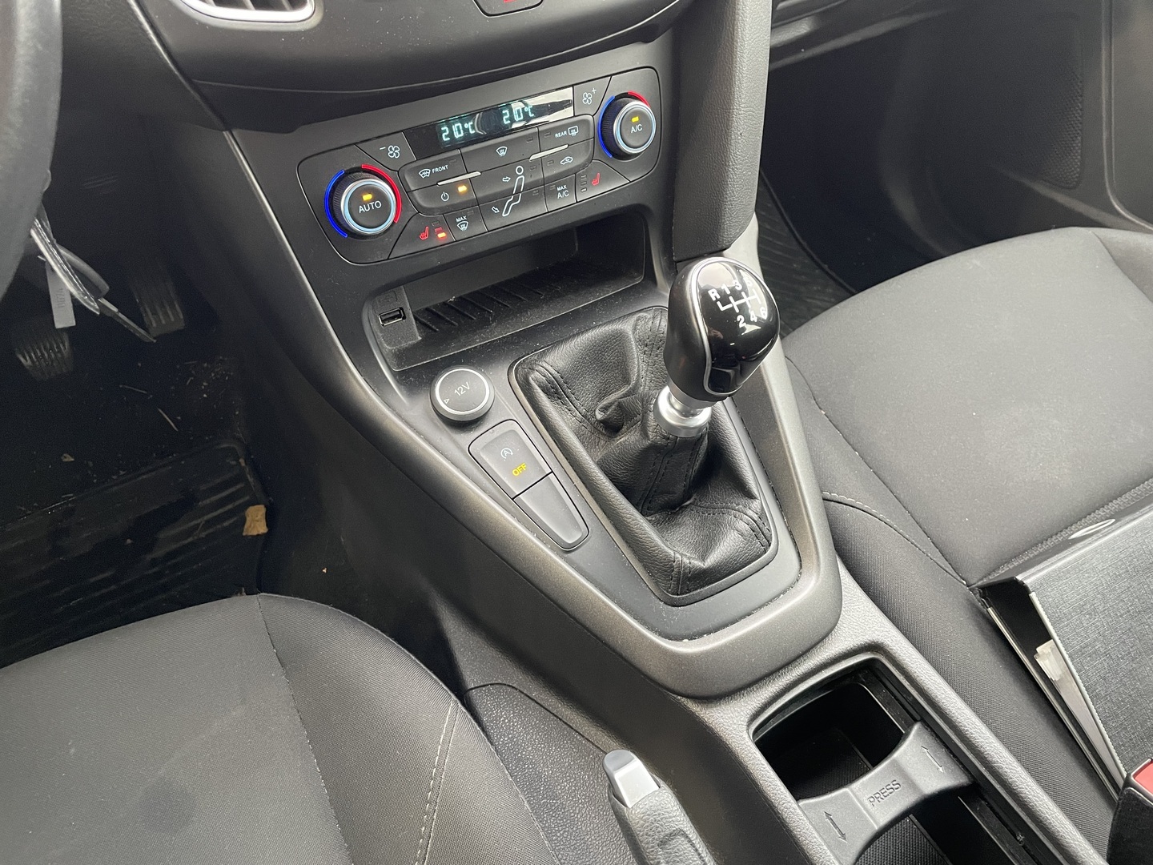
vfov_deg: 53.1
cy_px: 432
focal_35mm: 26
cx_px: 576
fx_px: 866
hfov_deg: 67.3
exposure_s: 1/54
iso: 500
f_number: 1.6
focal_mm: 4.2
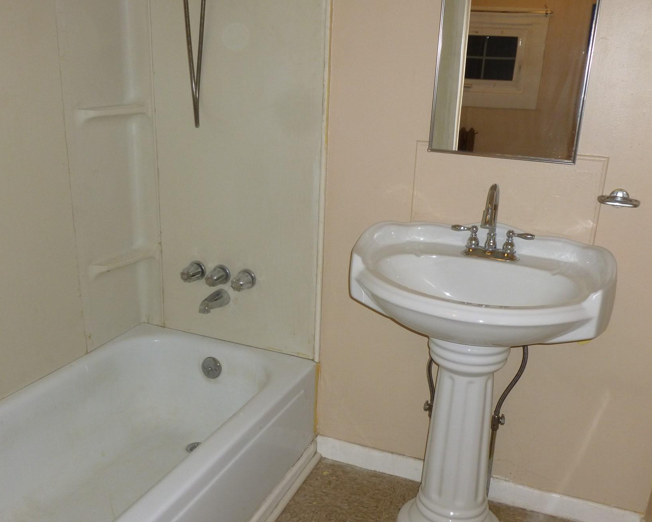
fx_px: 656
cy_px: 297
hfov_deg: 52.8
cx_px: 319
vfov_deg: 43.3
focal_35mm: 34
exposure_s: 1/60
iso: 125
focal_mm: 5
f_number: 3.3
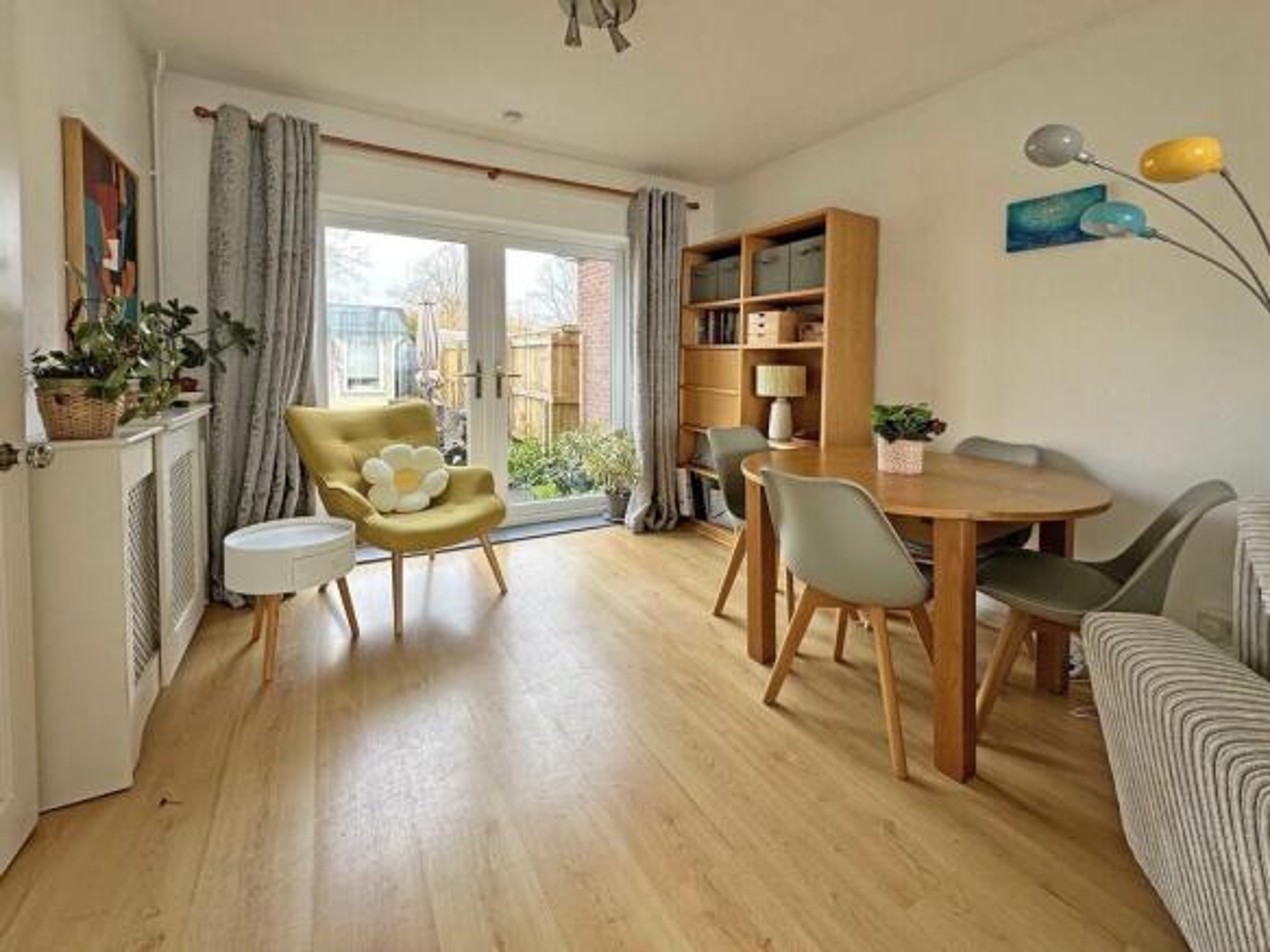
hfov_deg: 102.1
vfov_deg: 85.7
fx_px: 514
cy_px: 476
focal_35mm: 14
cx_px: 635
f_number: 2.2
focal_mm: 2.22
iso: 50
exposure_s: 1/99
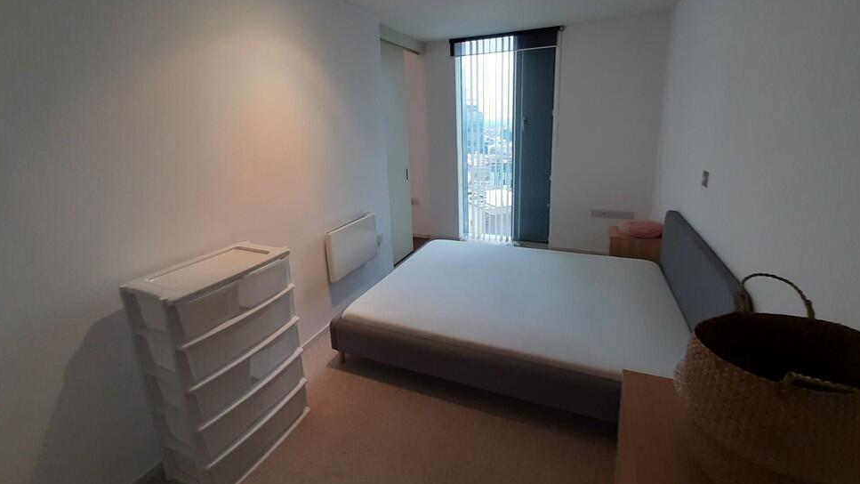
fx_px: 342
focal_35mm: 15
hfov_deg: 103.0
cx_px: 446
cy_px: 205
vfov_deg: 70.1
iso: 160
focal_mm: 1.42
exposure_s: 1/50
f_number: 2.2
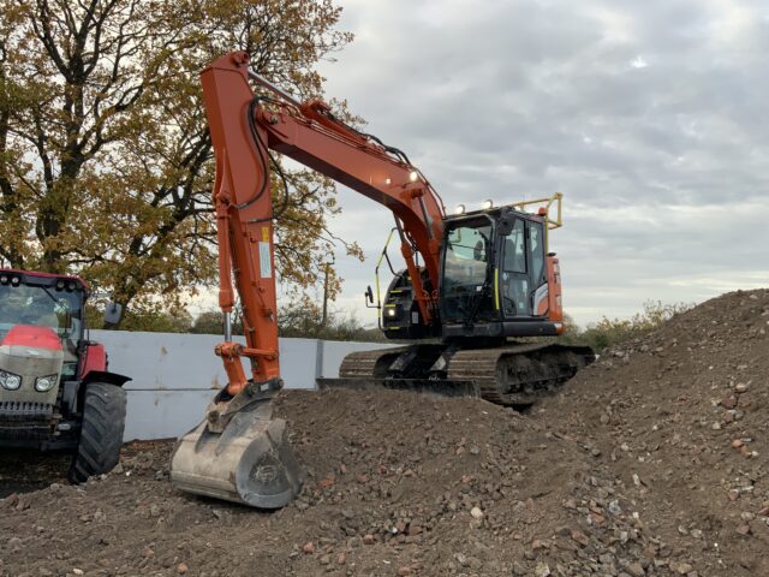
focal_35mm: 29
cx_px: 384
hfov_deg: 61.7
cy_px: 288
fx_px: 644
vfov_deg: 48.2
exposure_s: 1/250
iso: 16
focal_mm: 3
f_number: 1.8
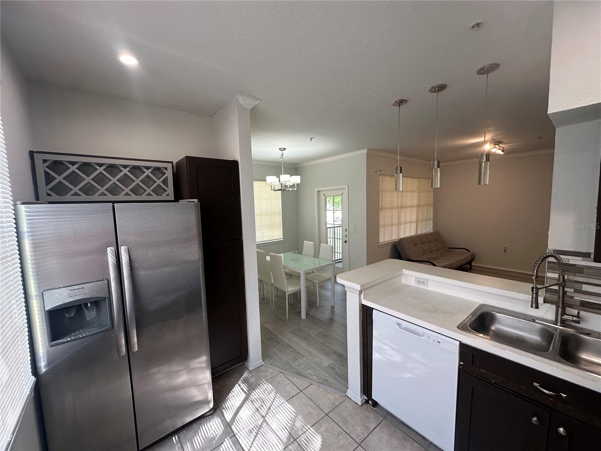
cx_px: 300
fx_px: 243
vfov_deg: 85.7
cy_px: 226
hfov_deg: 102.1
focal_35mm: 14
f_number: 2.2
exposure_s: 1/120
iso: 160
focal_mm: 2.22
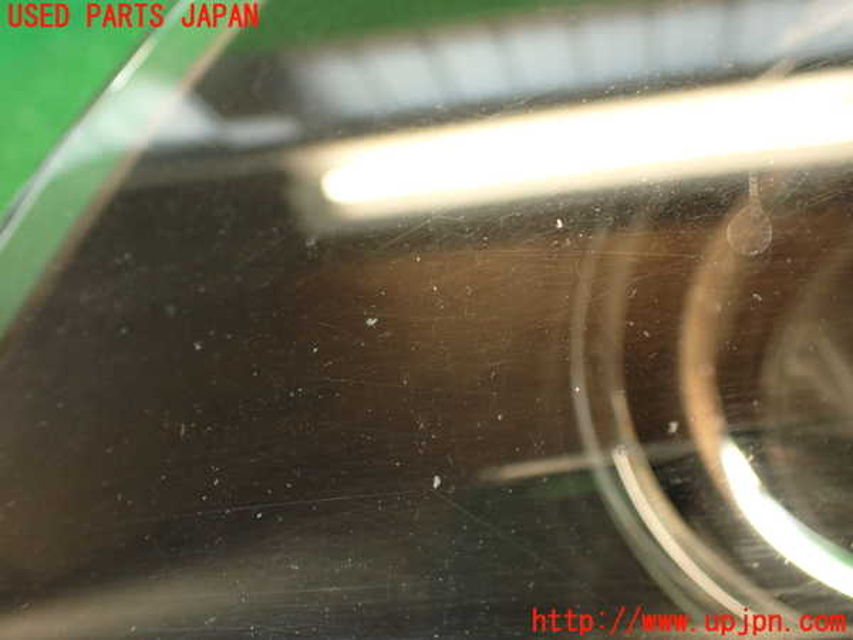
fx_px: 789
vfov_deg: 44.2
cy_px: 320
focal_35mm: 32
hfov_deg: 56.8
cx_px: 426
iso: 200
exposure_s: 1/30
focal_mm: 5.79
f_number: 2.4
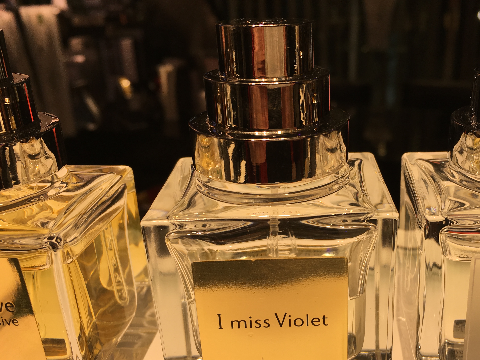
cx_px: 310
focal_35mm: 38
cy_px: 232
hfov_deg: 48.4
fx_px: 527
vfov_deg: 37.4
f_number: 2.2
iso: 25
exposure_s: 1/250
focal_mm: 4.15
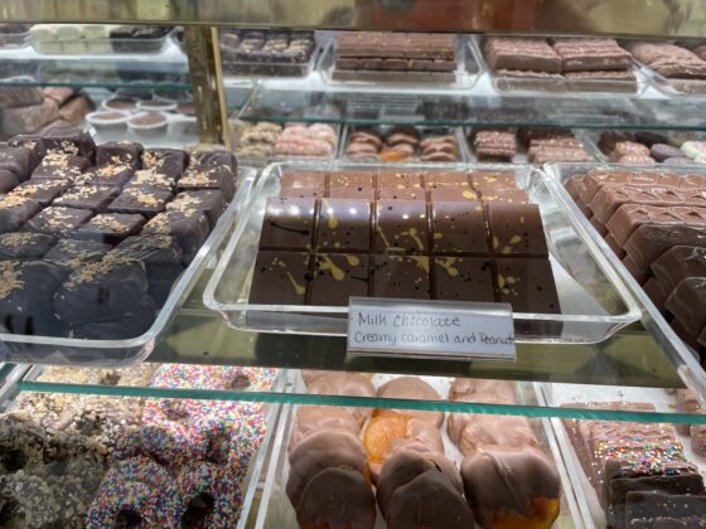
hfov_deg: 67.3
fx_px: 530
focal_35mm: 26
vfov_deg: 53.1
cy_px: 264
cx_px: 353
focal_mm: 4.2
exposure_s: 1/120
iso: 50
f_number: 1.6
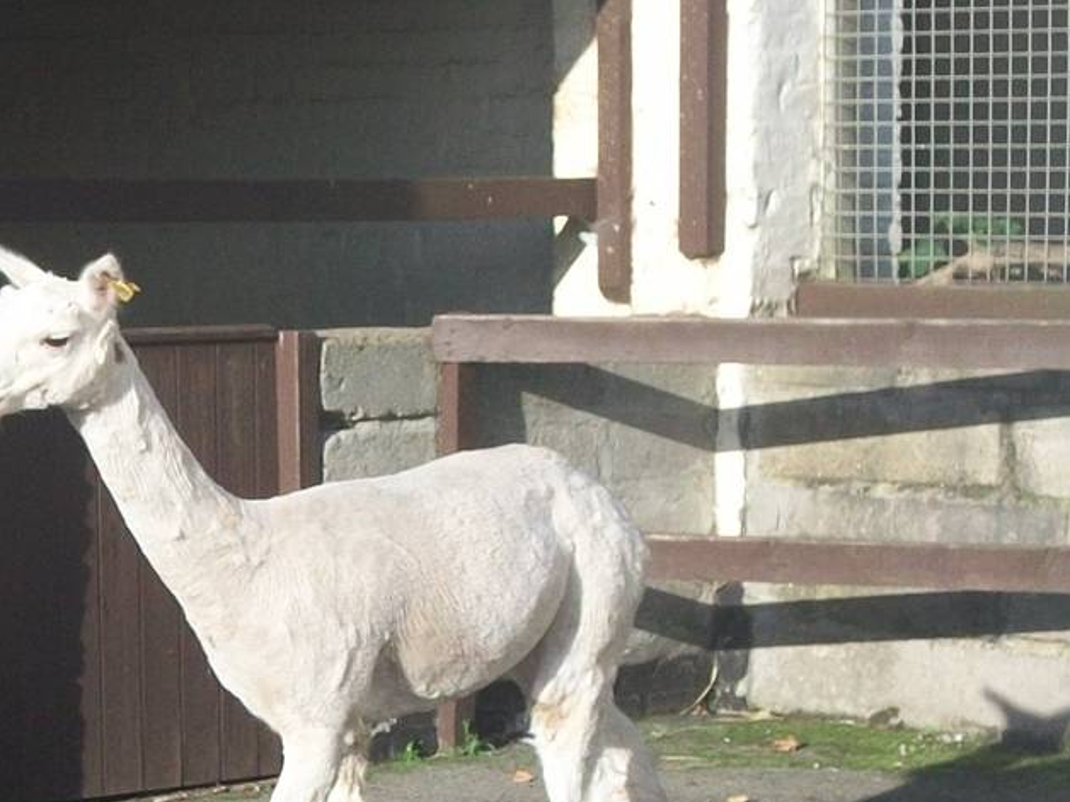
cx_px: -2
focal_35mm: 158
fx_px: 4884
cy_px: 501
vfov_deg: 9.4
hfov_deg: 12.4
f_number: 4.1
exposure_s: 1/500
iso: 131
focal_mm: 11
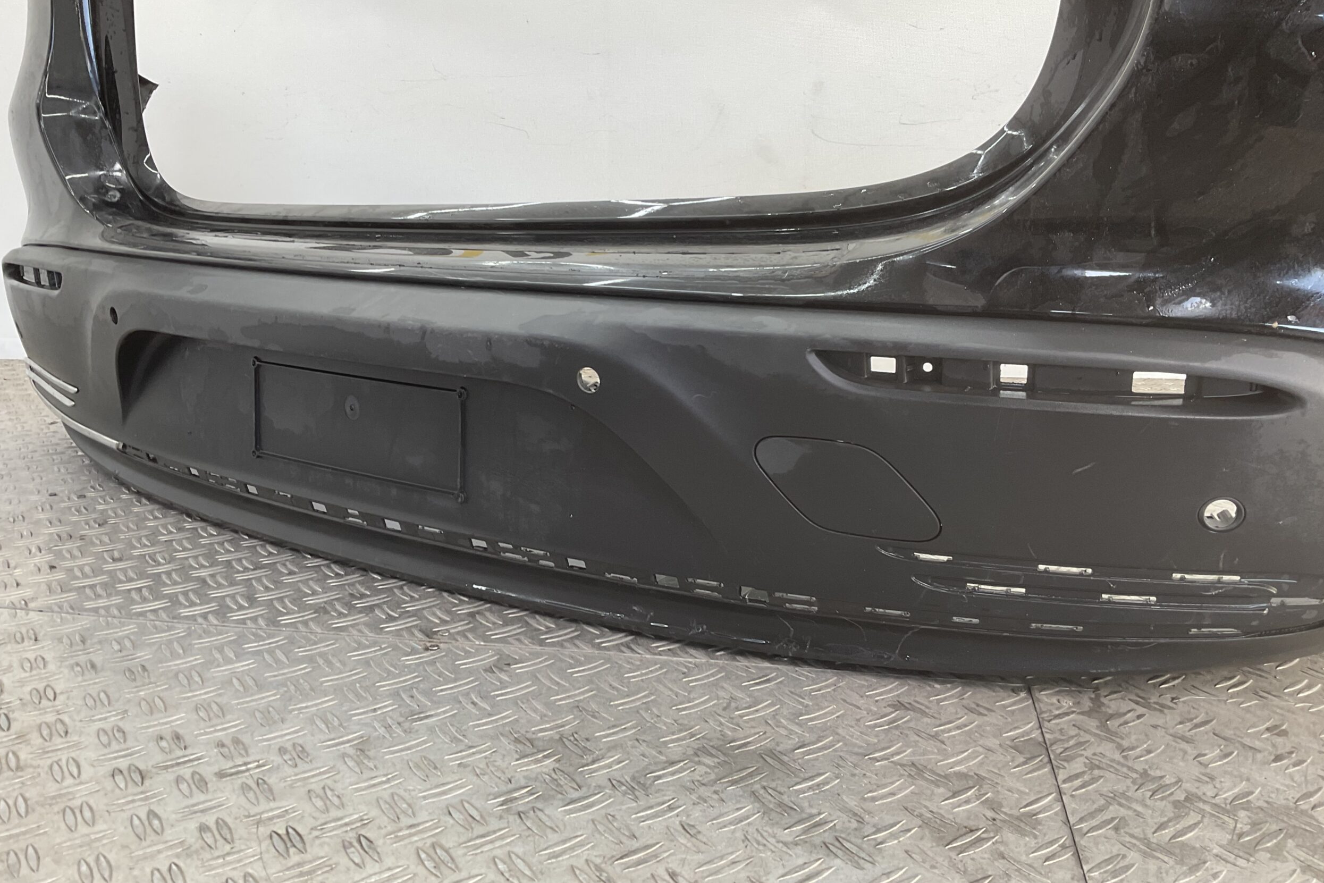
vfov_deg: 42.3
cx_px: 651
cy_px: 432
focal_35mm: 31
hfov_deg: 60.3
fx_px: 1140
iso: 20
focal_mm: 3
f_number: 1.8
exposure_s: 1/100
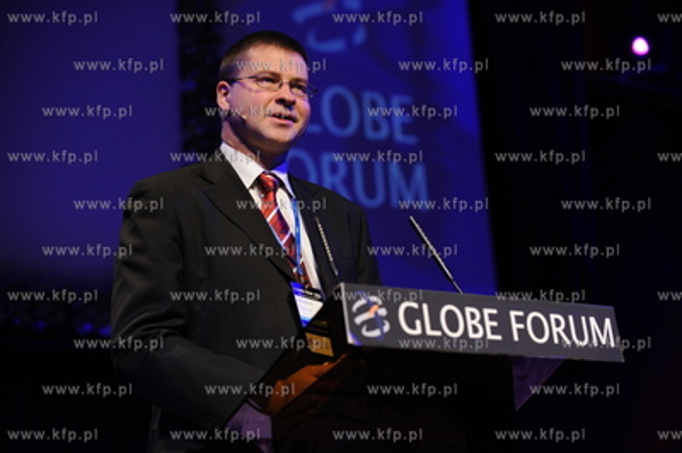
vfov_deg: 13.0
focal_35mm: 105
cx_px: 341
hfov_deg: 19.5
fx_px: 1987
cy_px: 226
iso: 800
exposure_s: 1/125
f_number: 4
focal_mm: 105
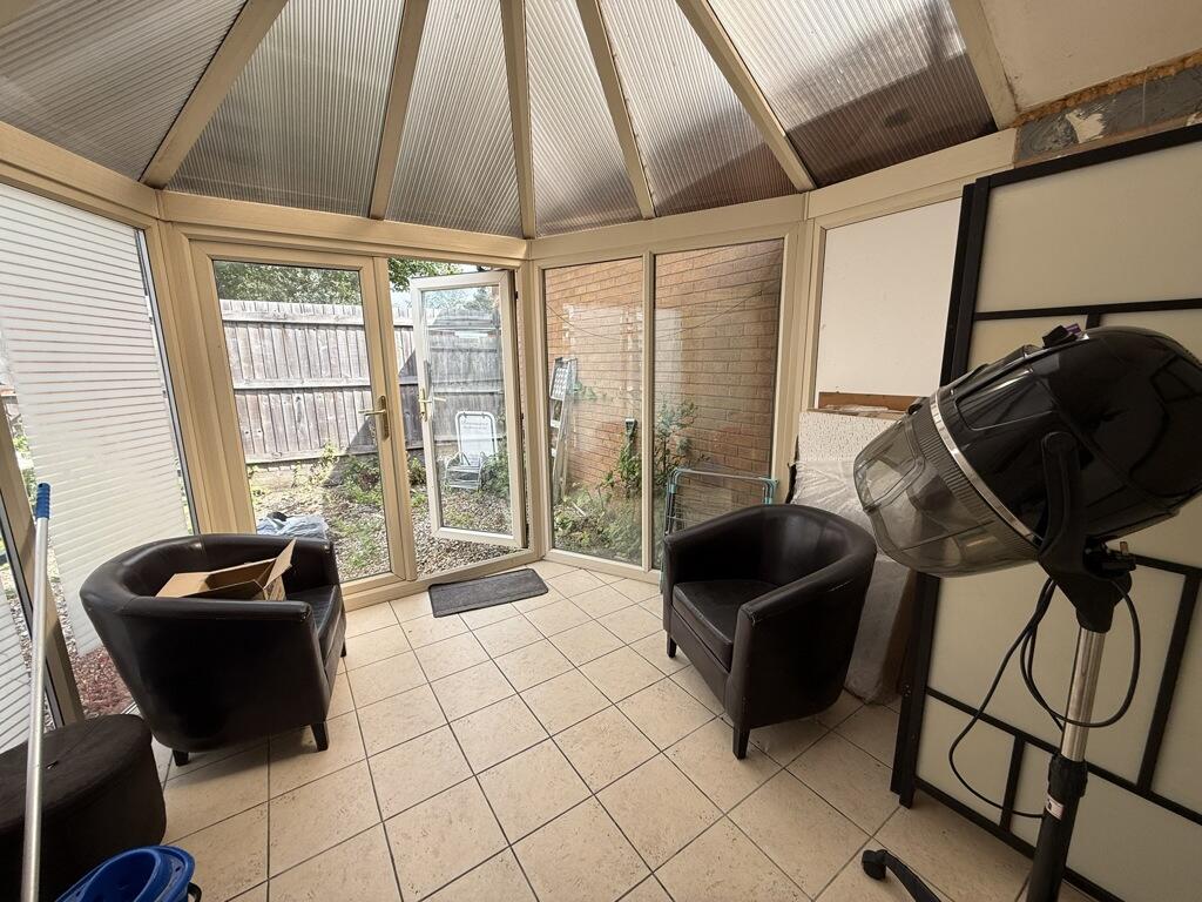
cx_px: 601
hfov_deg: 102.1
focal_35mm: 14
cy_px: 451
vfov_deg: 85.7
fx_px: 486
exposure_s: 1/303
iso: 50
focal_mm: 2.22
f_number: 2.2
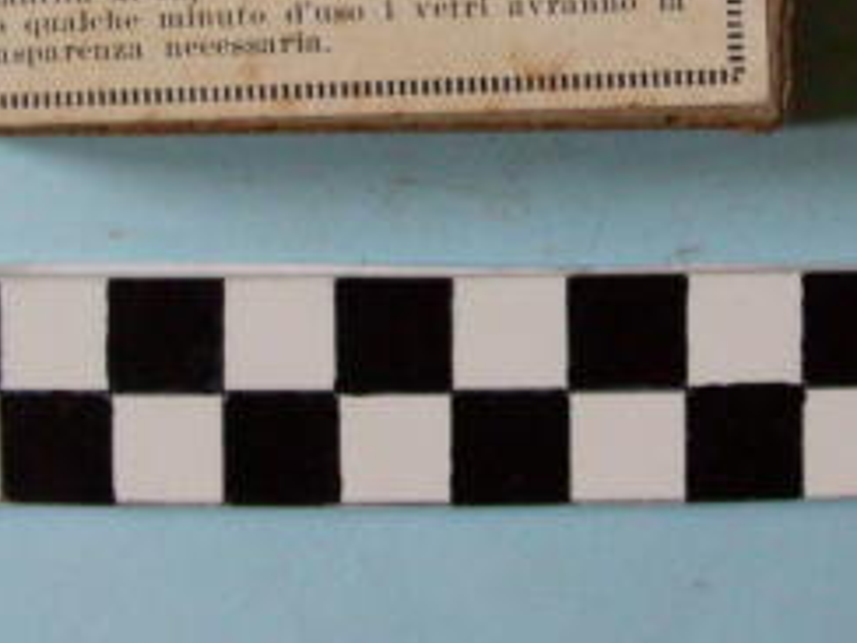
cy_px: 65
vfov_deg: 18.6
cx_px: 594
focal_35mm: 78
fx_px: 1931
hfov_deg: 24.9
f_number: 3.5
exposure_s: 1/111
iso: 400
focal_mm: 6.3
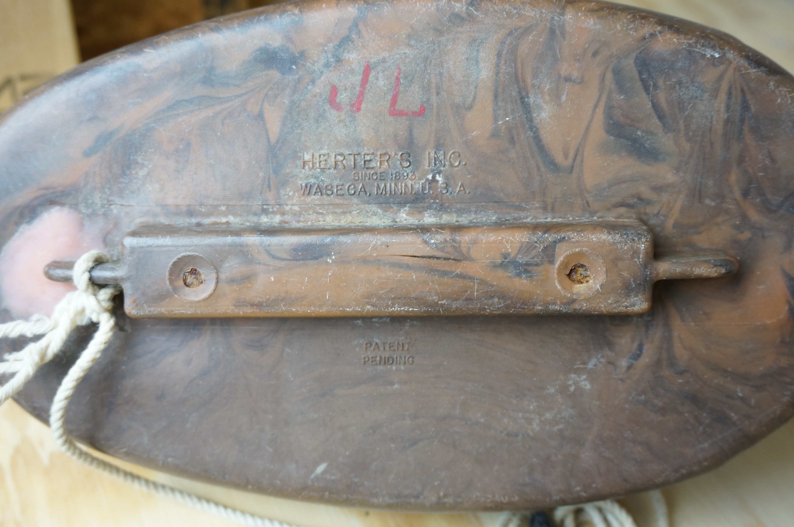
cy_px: 264
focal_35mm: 38
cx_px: 397
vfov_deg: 35.4
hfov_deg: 51.3
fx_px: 826
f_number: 4.5
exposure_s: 1/60
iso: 500
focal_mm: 25
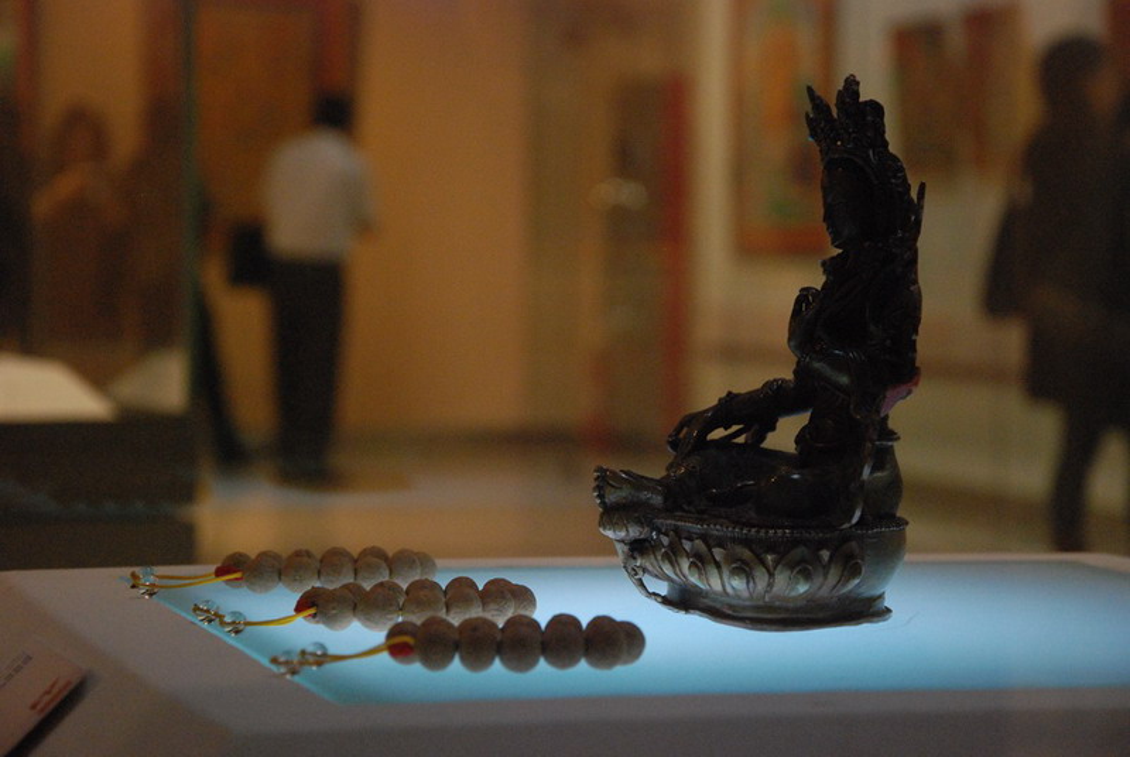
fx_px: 3536
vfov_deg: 12.2
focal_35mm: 112
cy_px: 378
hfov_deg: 18.2
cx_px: 565
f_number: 5.6
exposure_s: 1/125
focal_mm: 75
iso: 1600
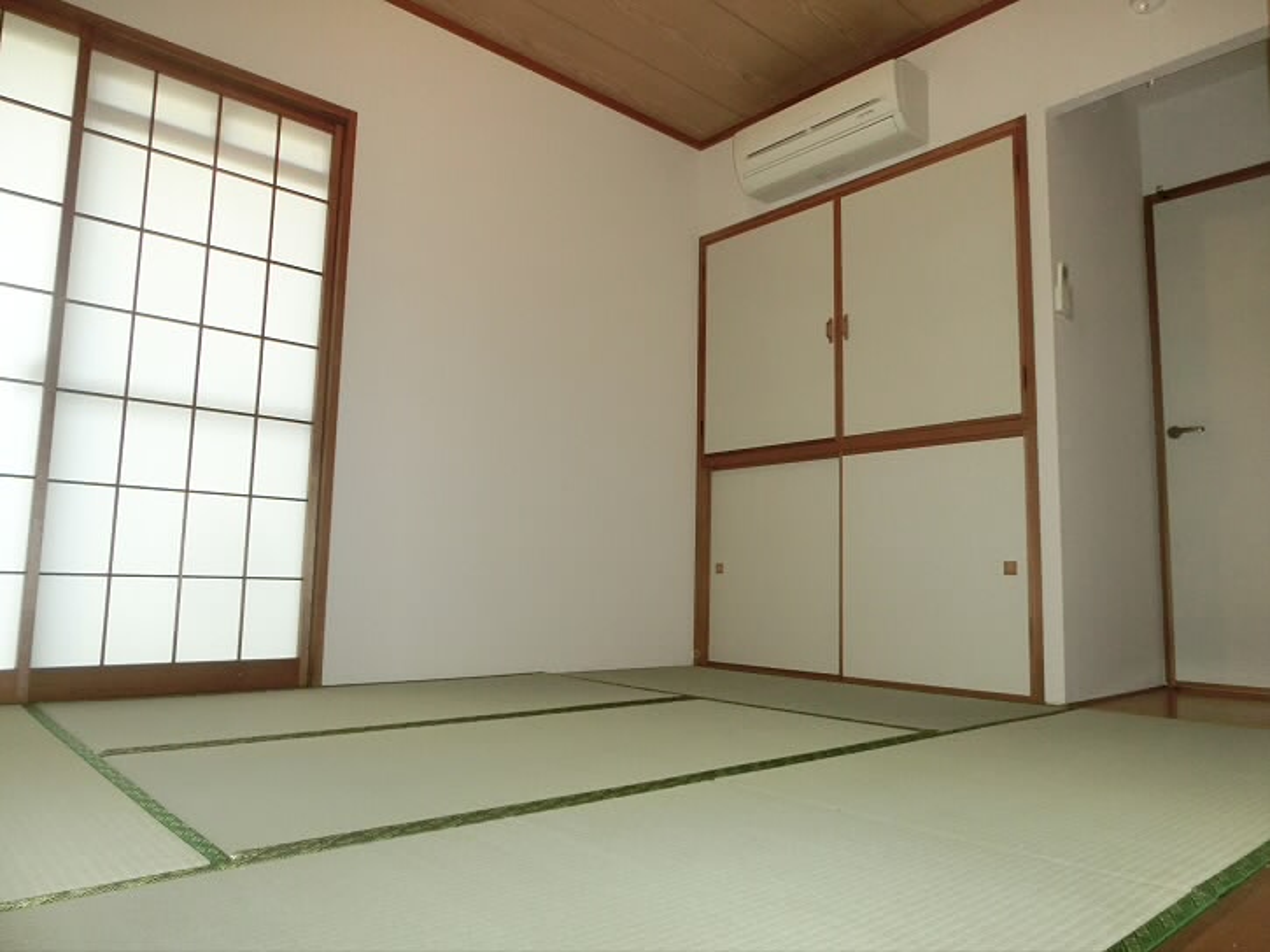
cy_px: 476
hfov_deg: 71.6
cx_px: 635
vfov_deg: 56.8
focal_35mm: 24
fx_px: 880
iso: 400
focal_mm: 4.24
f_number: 3
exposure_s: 1/60
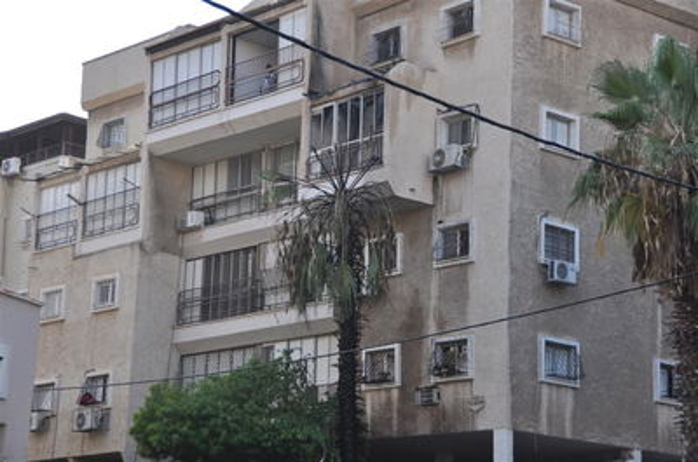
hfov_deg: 24.2
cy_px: 231
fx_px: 1625
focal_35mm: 84
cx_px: 349
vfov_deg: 16.2
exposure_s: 1/500
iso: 220
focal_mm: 56
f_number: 5.6
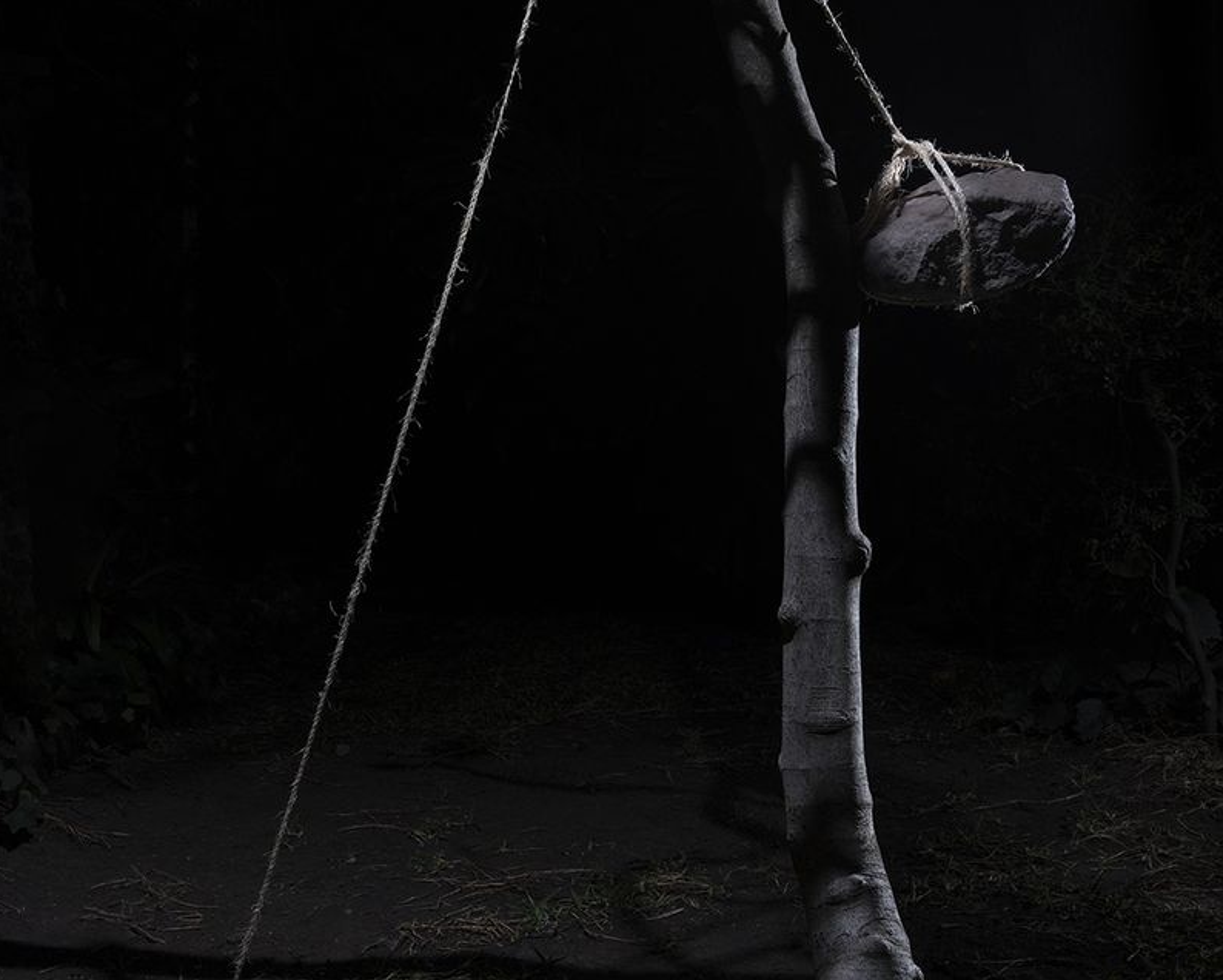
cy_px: 278
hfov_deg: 27.9
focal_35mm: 68
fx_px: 2463
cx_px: 608
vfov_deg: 22.3
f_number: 16
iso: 200
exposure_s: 1/125
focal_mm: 48
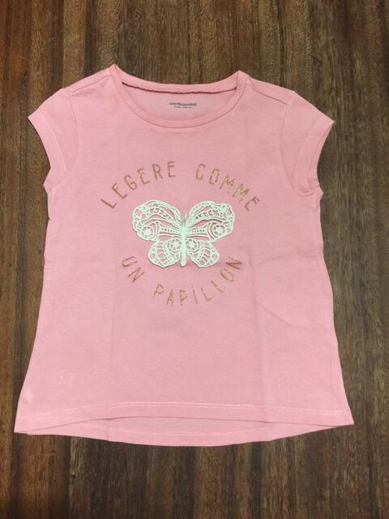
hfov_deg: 48.2
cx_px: 194
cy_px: 260
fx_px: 435
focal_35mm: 29
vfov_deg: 61.7
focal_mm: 4.15
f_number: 2.2
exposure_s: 1/10
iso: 125
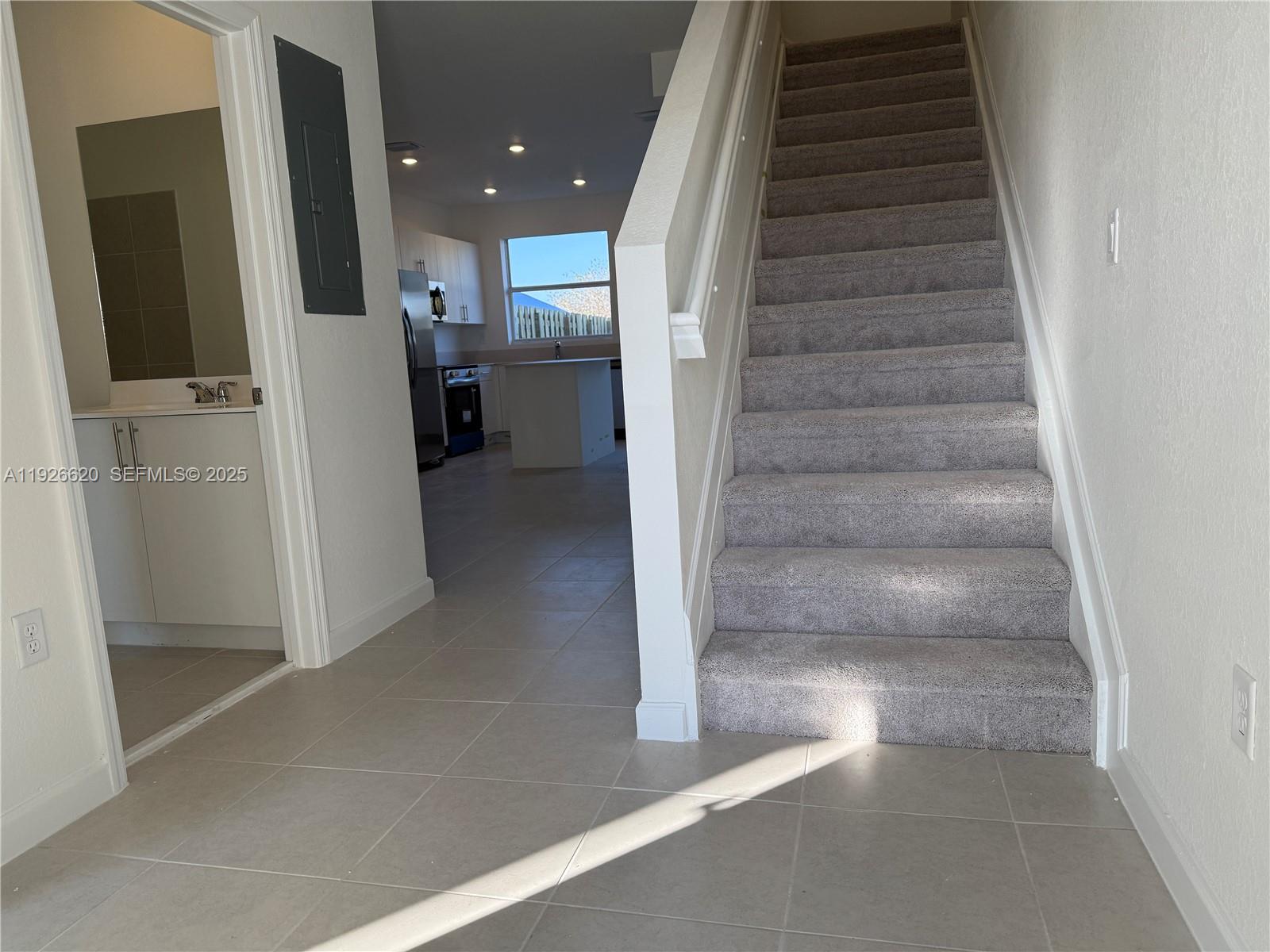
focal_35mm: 24
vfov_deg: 56.8
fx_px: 881
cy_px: 476
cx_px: 635
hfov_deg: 71.6
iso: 100
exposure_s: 1/476
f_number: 1.78
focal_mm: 6.76
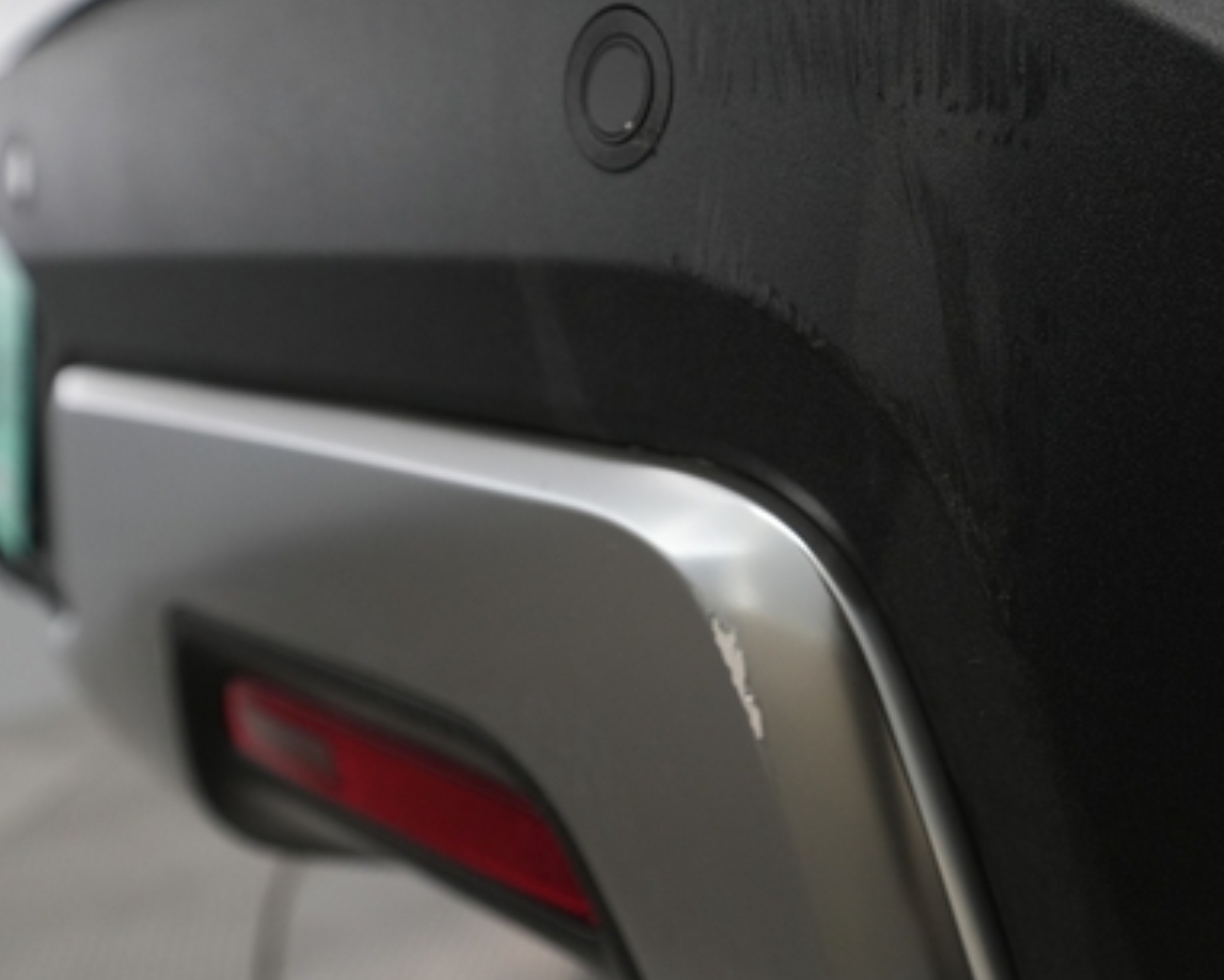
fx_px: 1595
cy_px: 442
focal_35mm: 44
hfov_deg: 41.3
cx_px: 843
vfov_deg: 34.1
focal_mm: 28
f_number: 4.5
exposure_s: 1/100
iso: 1600
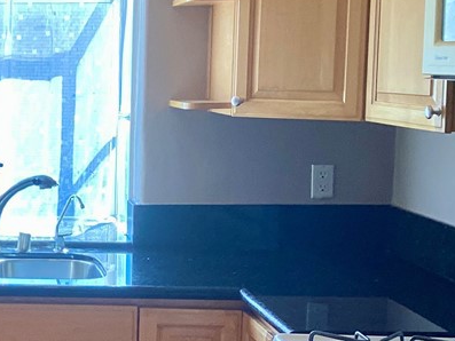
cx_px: -89
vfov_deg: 18.4
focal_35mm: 80
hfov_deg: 22.5
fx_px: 1052
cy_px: 185
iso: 50
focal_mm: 3.3
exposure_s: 1/100
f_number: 2.4
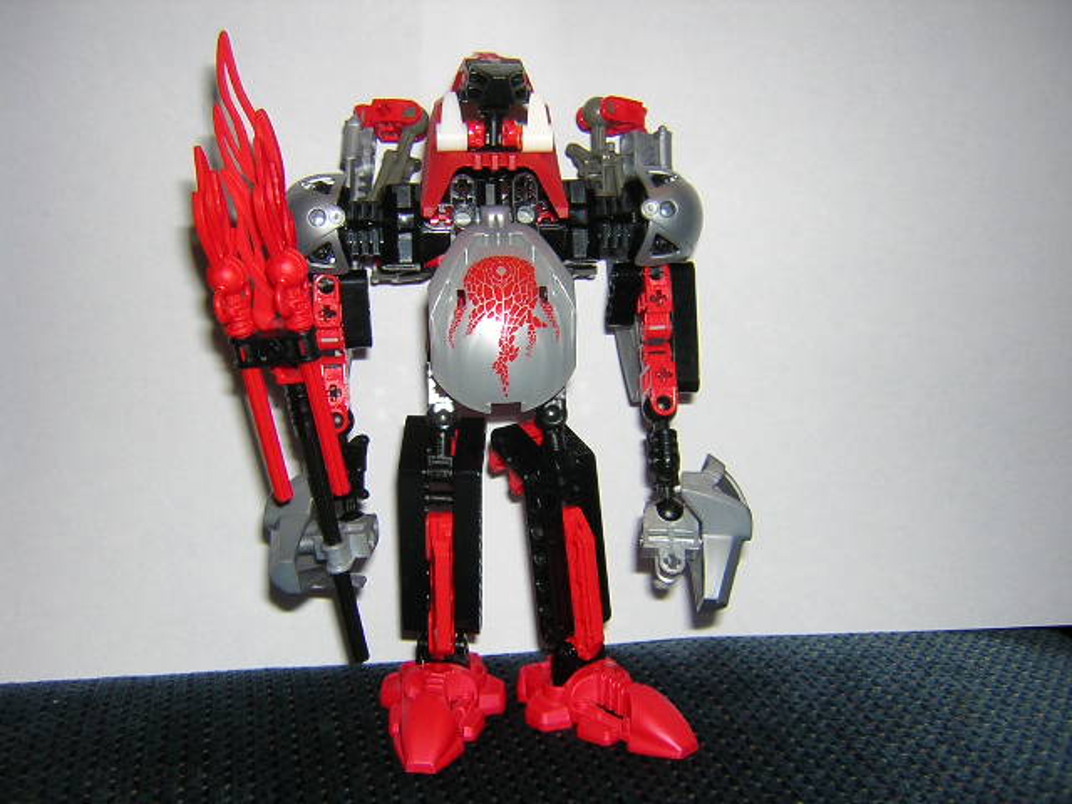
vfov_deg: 39.7
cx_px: 536
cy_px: 402
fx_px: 1115
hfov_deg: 51.4
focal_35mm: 36
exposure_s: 1/60.1
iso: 100
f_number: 2.6
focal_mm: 4.7
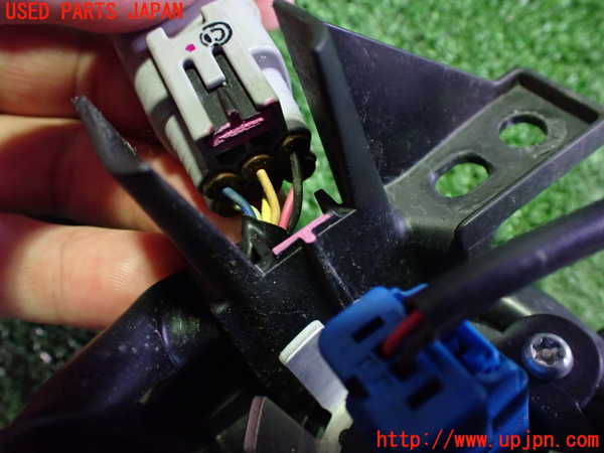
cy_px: 226
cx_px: 302
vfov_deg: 46.8
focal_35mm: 30
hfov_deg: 60.0
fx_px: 523
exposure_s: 1/30
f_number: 2.3
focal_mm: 5.4
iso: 1000
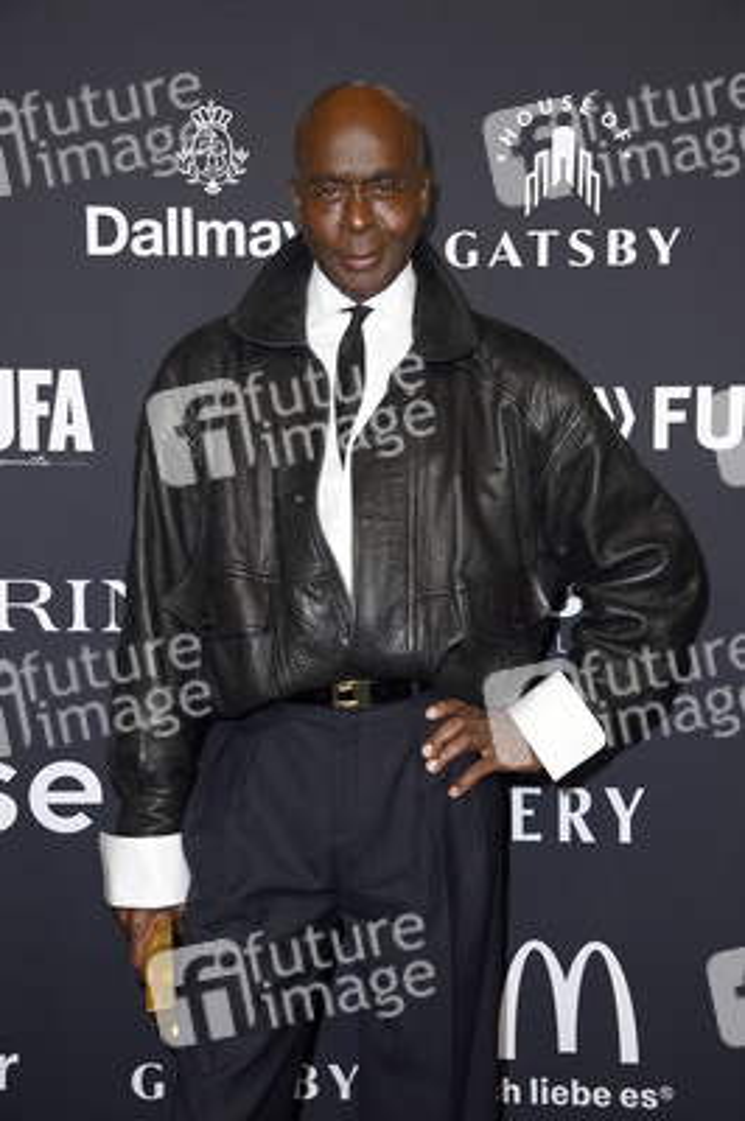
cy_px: 560
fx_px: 1803
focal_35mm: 58
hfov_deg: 23.3
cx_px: 372
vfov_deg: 34.5
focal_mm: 58
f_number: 5.6
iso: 500
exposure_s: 1/250
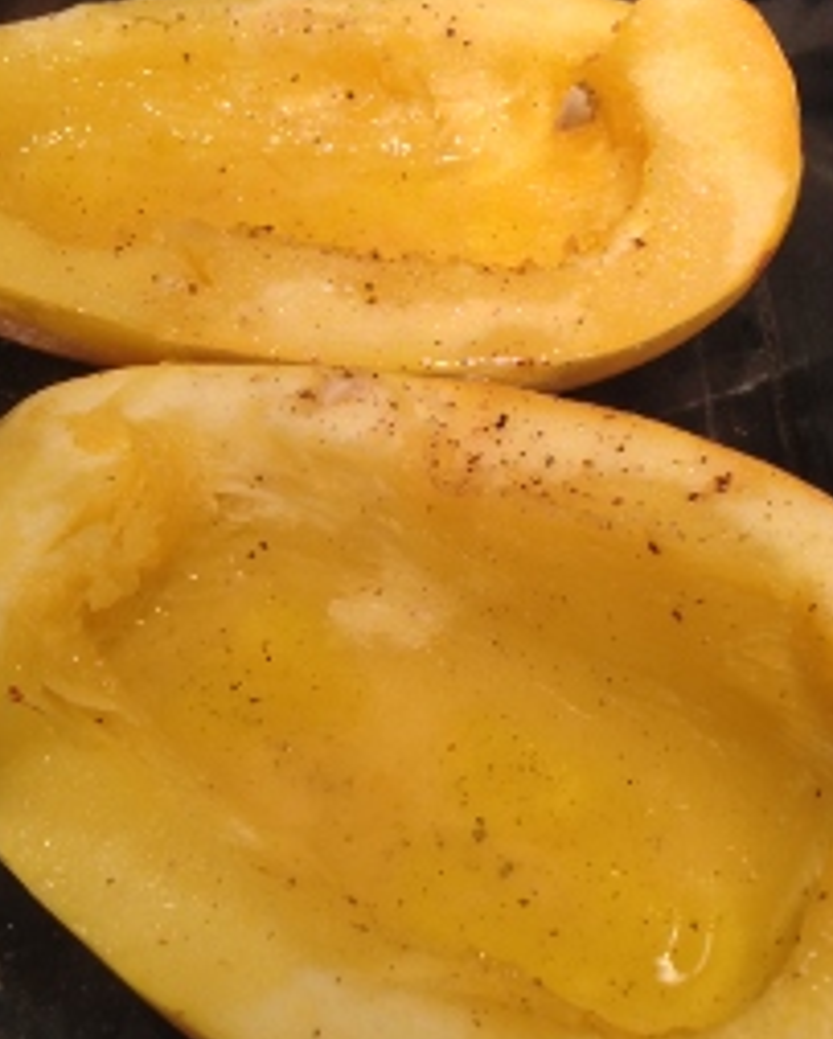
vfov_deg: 30.8
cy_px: 398
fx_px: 1876
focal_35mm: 61
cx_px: 398
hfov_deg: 25.0
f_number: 2.4
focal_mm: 4.12
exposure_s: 1/20
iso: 50
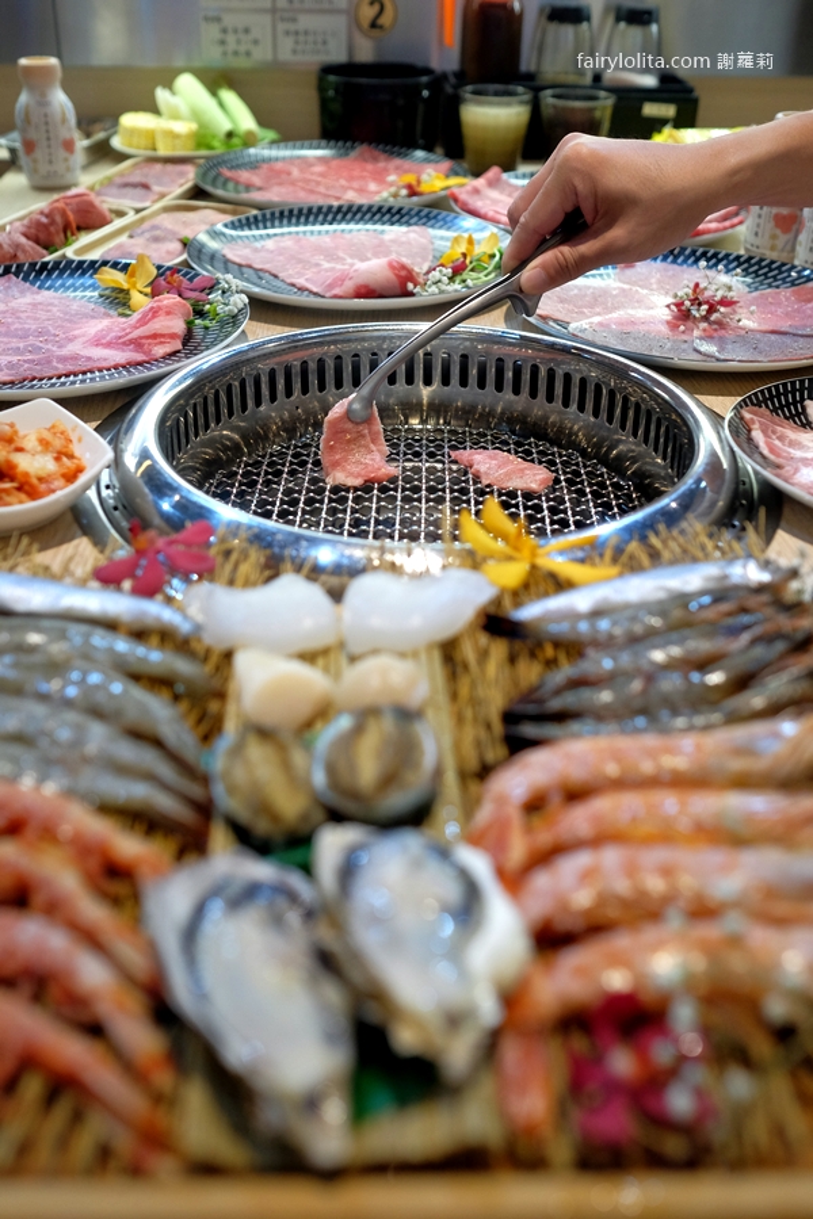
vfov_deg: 54.4
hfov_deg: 37.9
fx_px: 1186
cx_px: 406
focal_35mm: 35
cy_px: 610
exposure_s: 1/120
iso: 1600
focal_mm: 23
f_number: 2.5
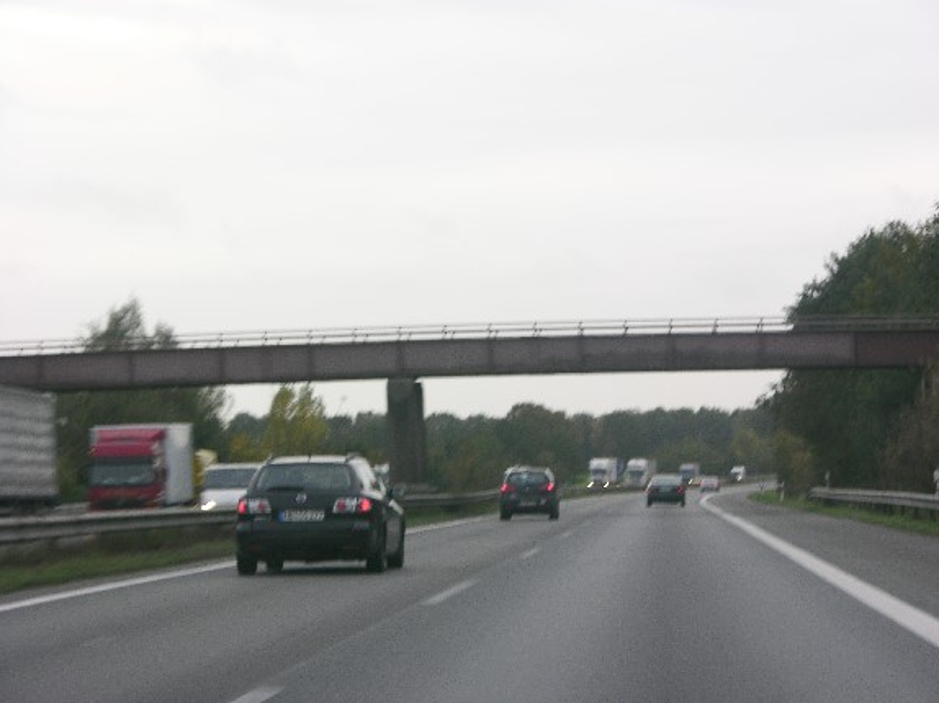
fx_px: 3606
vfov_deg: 11.1
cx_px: 477
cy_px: 345
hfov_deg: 14.8
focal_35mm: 133
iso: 50
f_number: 4.3
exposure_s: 1/63.9
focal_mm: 31.9
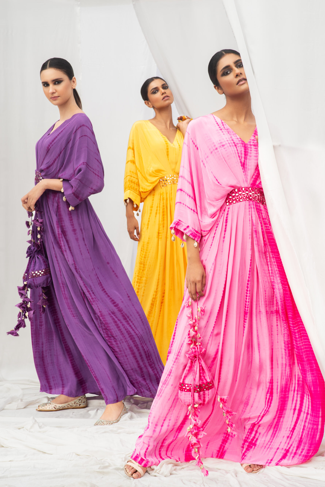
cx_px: 162
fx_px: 1150
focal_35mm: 85
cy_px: 244
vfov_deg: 23.9
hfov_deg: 16.1
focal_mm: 85
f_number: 9
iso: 200
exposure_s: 1/200
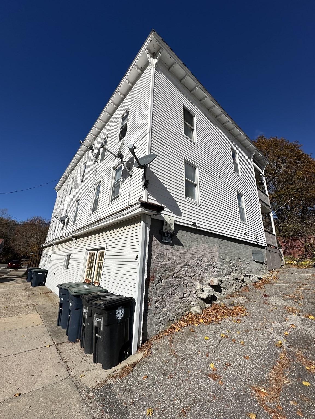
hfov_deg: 85.7
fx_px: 170
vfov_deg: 102.1
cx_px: 158
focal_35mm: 14
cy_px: 210
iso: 50
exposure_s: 1/4831
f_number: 2.2
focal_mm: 2.22
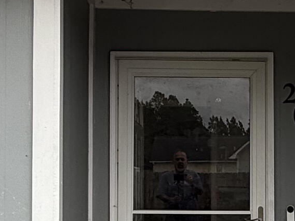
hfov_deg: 26.2
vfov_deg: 19.8
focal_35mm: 74
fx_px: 631
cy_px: 154
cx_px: 193
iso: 50
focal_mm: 2.22
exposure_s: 1/273
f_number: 2.2
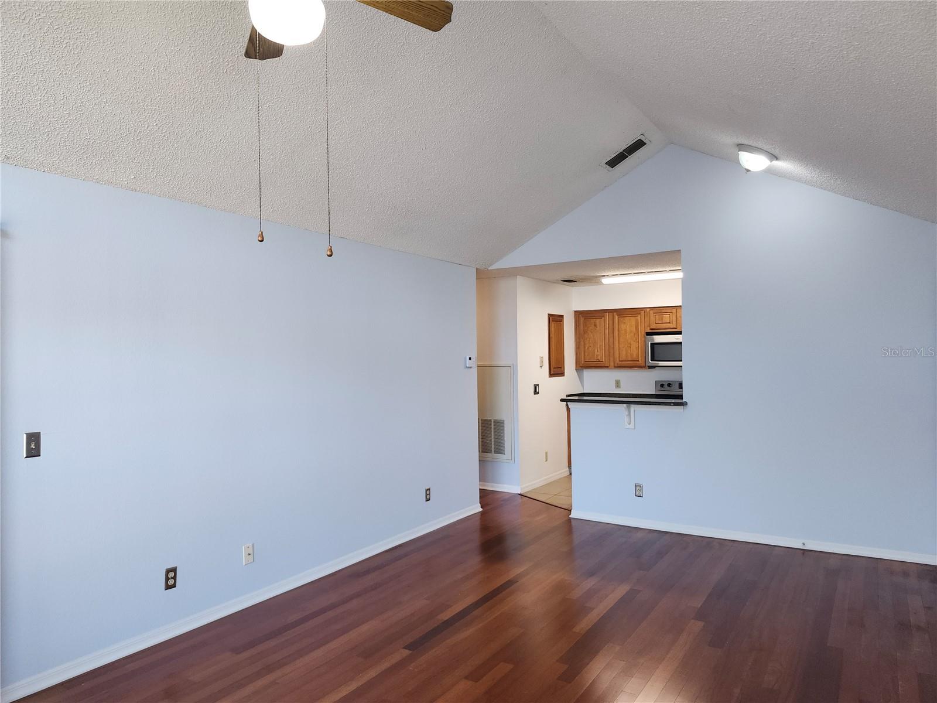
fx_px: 623
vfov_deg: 58.9
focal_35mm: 23
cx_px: 468
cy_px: 352
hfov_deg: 73.9
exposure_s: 1/60
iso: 100
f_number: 1.8
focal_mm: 5.54
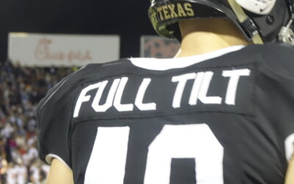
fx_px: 1137
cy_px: 44
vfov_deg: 9.2
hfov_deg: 14.6
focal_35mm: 142
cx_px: 240
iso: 800
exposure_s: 1/40
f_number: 3.5
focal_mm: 27.24
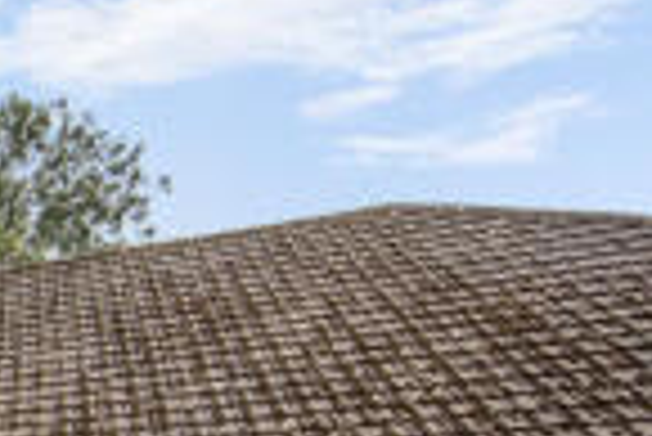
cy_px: 578
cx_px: -409
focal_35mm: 59
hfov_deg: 23.8
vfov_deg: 20.8
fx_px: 1070
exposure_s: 1/100
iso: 80
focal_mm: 18
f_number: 8
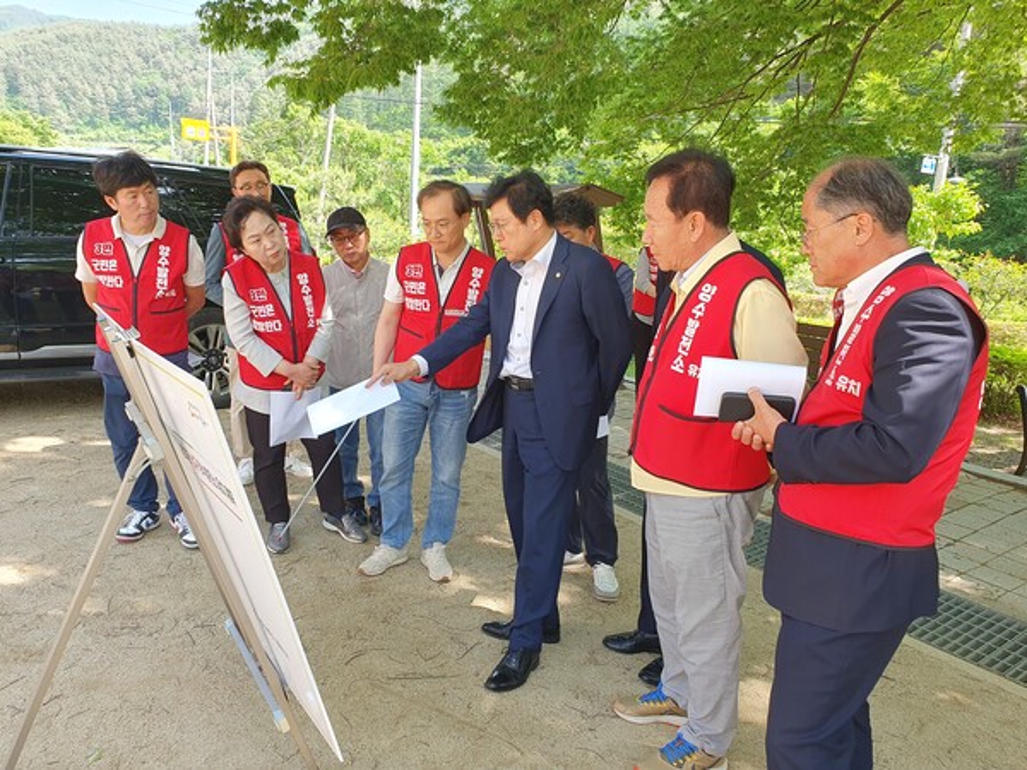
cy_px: 385
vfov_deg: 53.1
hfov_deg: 67.3
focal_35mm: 26
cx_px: 514
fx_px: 771
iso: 50
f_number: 2.4
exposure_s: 1/146
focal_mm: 4.32
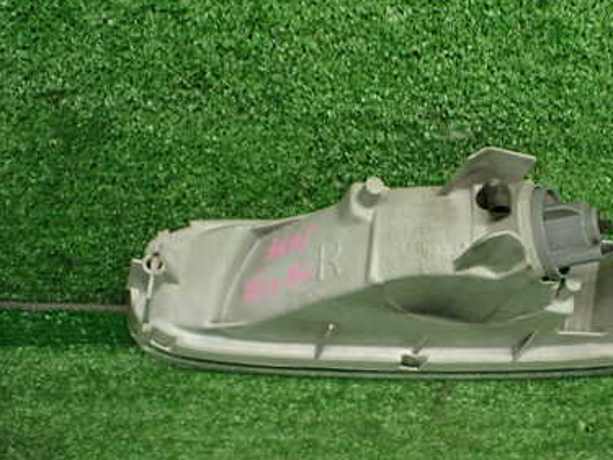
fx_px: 850
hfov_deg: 38.4
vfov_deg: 30.1
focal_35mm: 48
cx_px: 476
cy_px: 296
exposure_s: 1/125
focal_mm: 5.4
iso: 640
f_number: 2.3
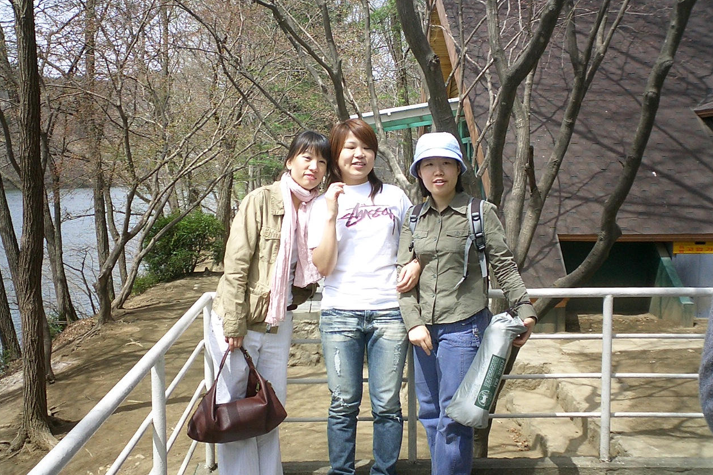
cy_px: 254
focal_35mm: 39
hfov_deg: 49.6
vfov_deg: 34.2
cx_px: 353
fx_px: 772
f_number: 3.5
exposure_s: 1/400
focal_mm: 5.6
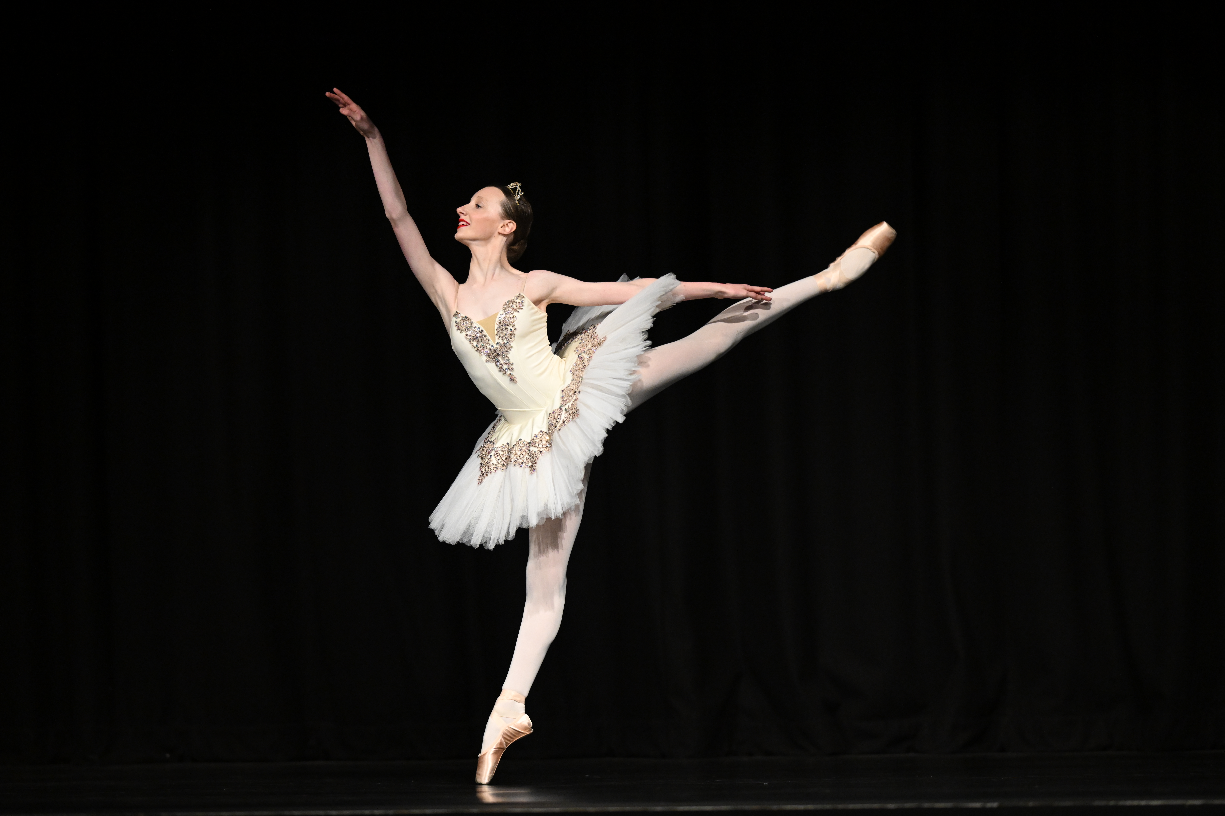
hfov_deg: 10.3
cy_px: 408
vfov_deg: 6.9
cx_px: 612
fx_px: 6805
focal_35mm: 200
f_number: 2.8
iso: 4000
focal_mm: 200
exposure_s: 1/800
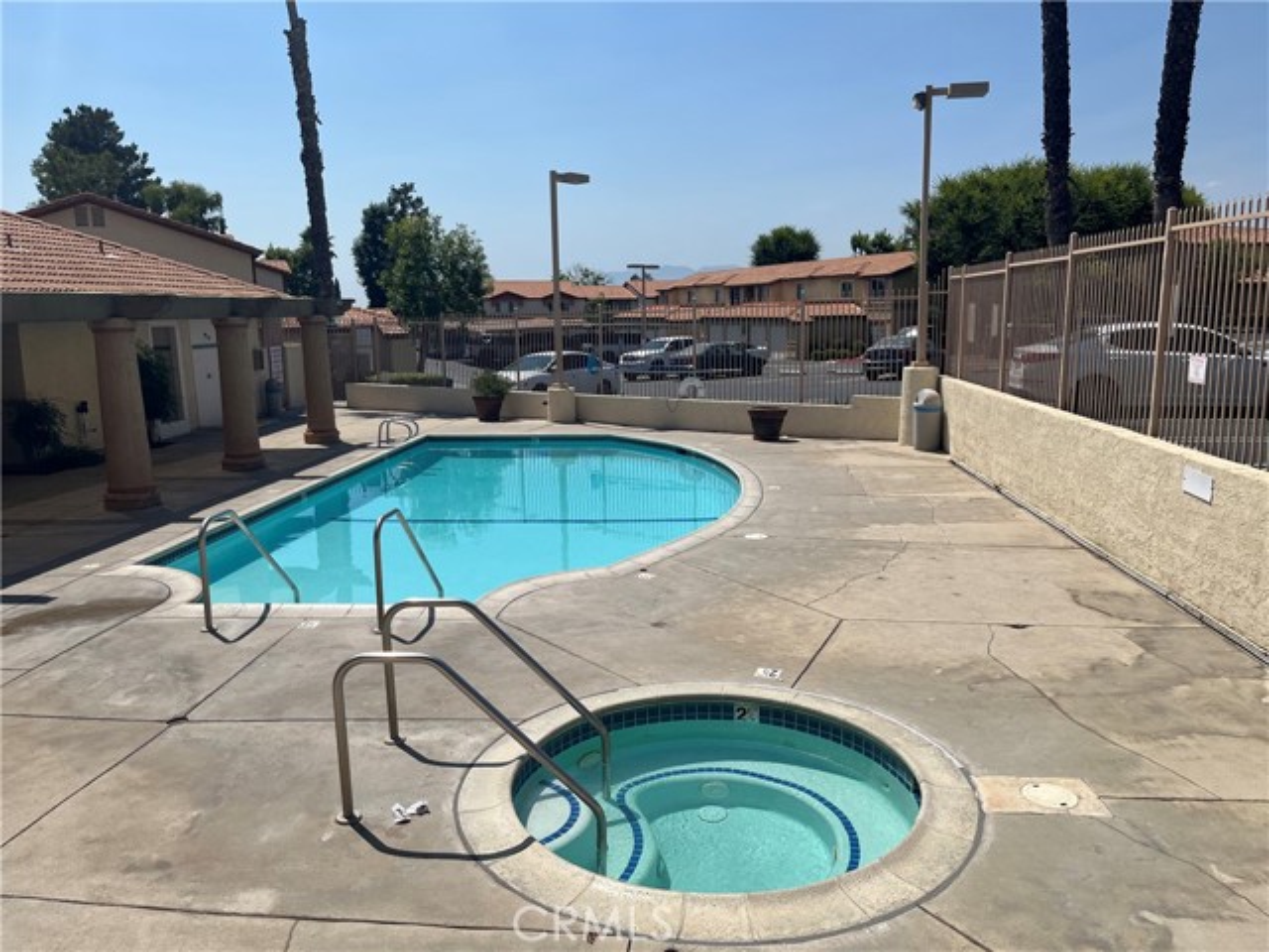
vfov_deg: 53.1
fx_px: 953
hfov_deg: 67.3
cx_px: 634
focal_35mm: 26
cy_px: 476
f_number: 1.6
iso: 50
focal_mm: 5.1
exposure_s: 1/7353
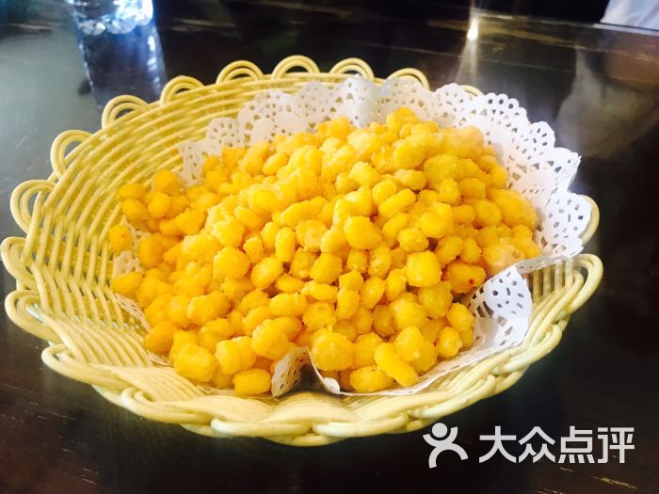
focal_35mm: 28
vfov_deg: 49.7
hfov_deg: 63.4
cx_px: 330
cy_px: 247
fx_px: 533
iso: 50
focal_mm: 3.99
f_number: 1.8
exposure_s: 1/17
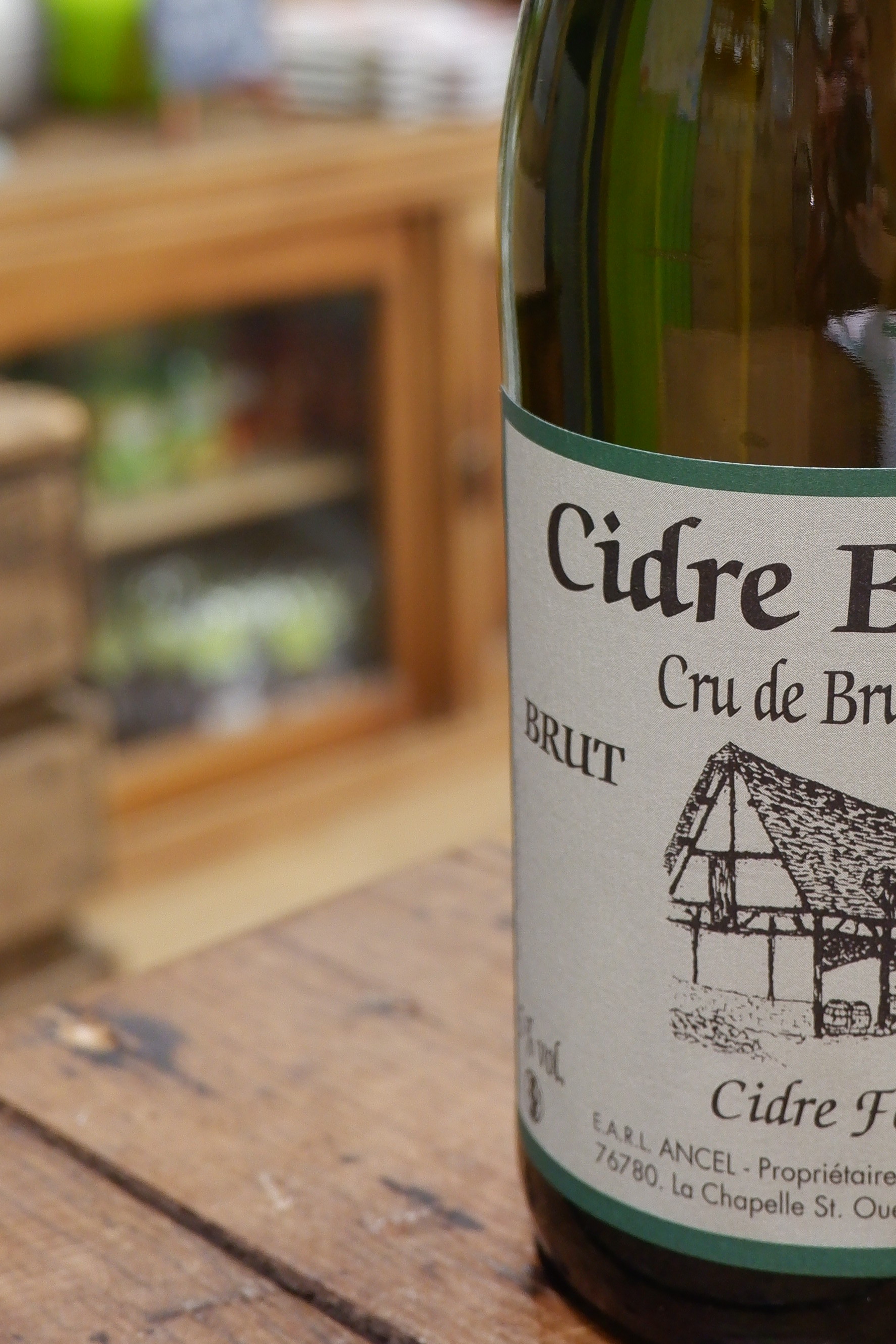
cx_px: 791
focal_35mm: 81
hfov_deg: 16.6
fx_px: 3024
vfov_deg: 23.8
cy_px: -56
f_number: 4.4
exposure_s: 1/38
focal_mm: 24.9
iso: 1000
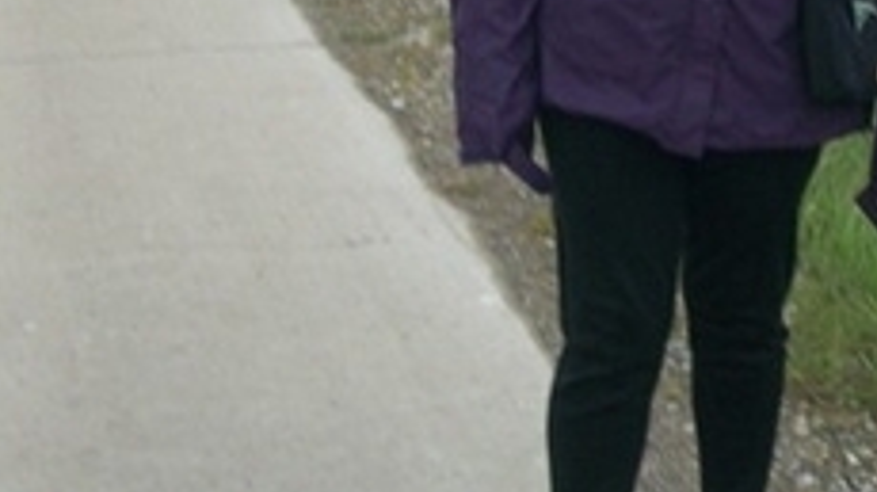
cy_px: -57
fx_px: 2115
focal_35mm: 91
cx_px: 824
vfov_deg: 13.0
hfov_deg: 22.7
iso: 80
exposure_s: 1/30
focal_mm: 5.7
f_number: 8.8
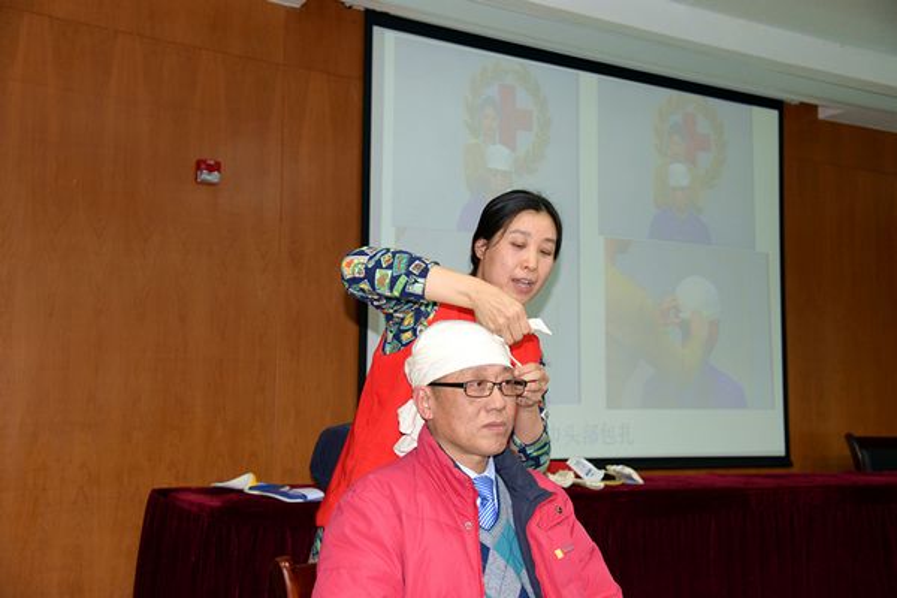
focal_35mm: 44
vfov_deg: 30.5
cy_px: 299
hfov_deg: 44.5
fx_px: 1096
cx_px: 448
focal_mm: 44
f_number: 5
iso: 800
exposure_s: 1/60
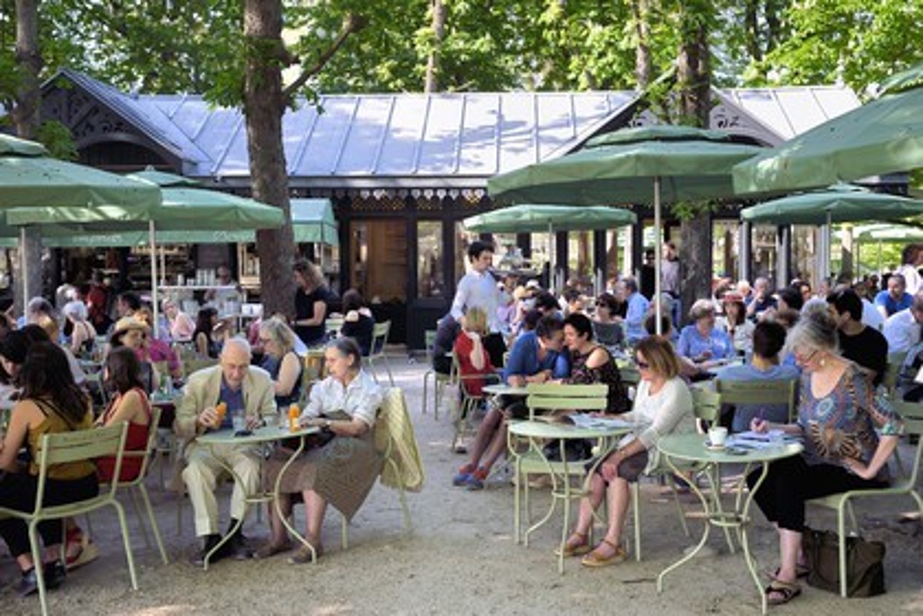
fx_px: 1154
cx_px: 462
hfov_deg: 43.6
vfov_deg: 29.9
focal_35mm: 45
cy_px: 308
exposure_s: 1/200
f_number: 5.6
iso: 400
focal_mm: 45
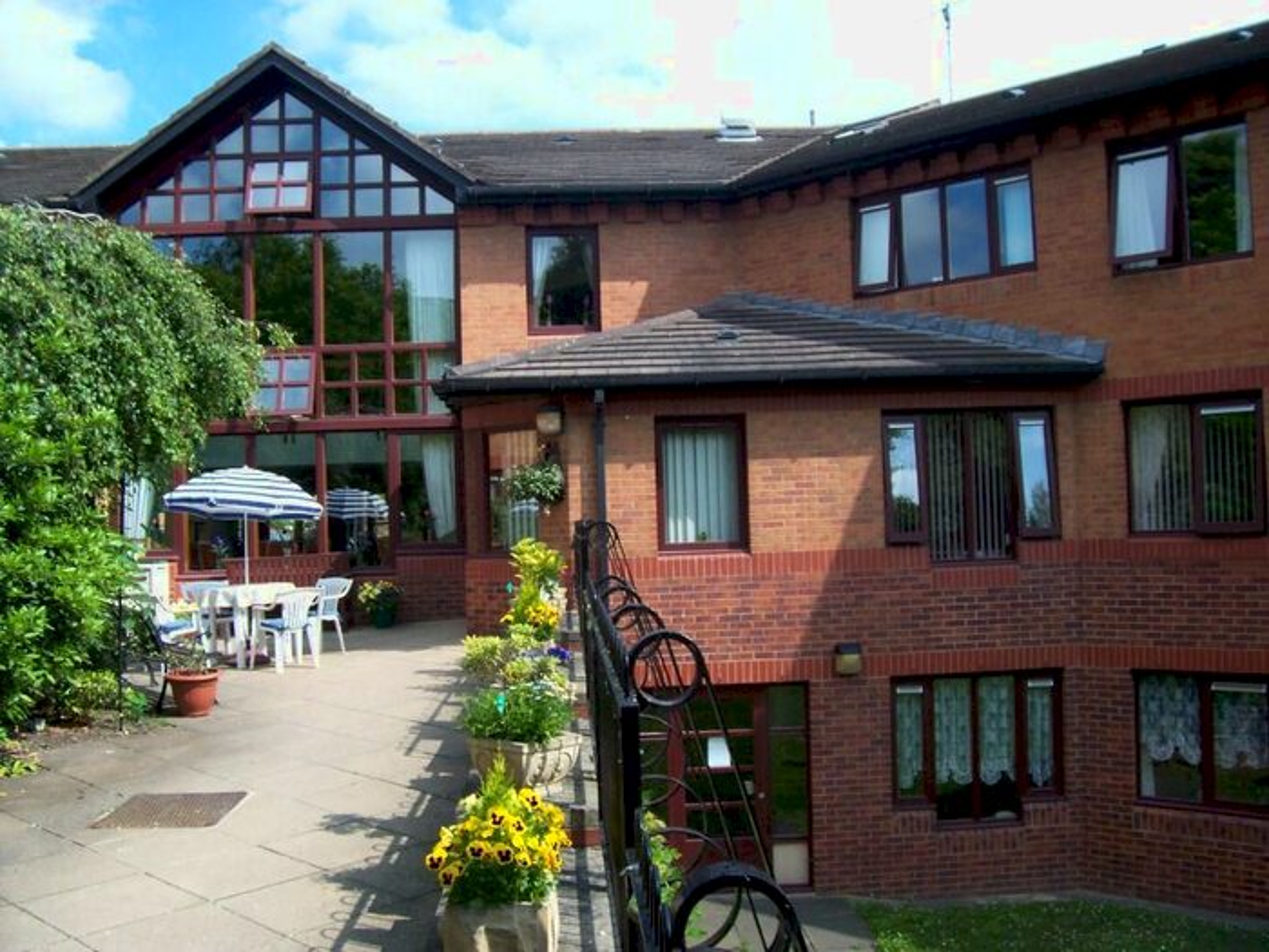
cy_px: 476
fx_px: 1246
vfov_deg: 41.8
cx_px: 634
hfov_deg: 54.0
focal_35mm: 34
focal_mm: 5.6
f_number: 2.7
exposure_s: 1/705
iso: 80
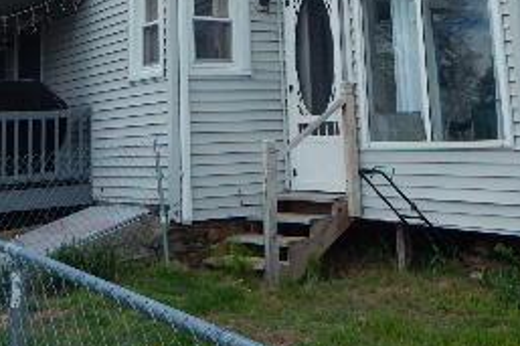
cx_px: 251
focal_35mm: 57
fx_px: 823
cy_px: -47
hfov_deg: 35.1
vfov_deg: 22.3
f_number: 6
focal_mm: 4
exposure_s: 1/400
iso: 125
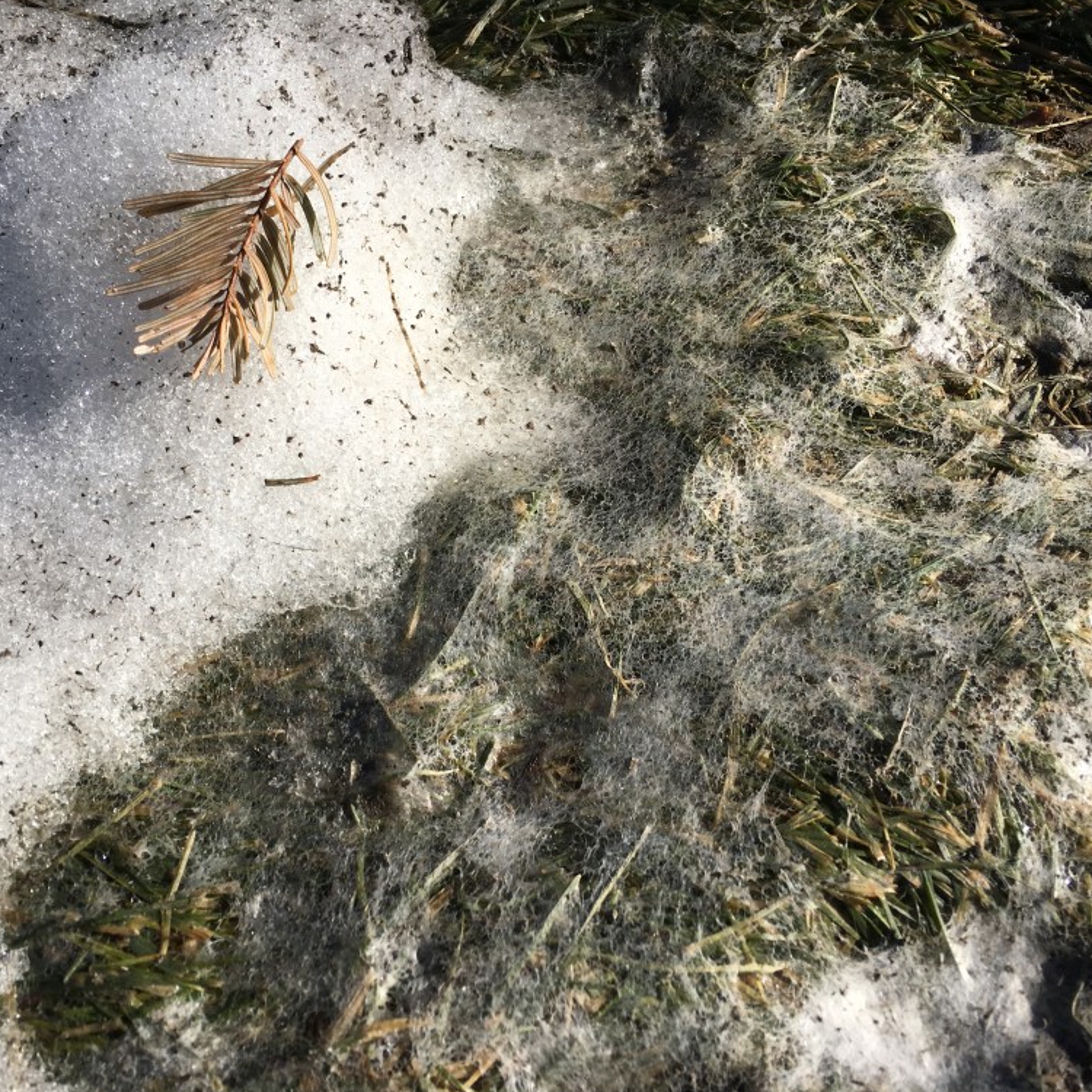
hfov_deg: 47.1
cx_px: 485
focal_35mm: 35
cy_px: 549
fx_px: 1249
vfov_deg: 47.2
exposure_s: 1/1748
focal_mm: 4.15
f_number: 2.2
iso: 25
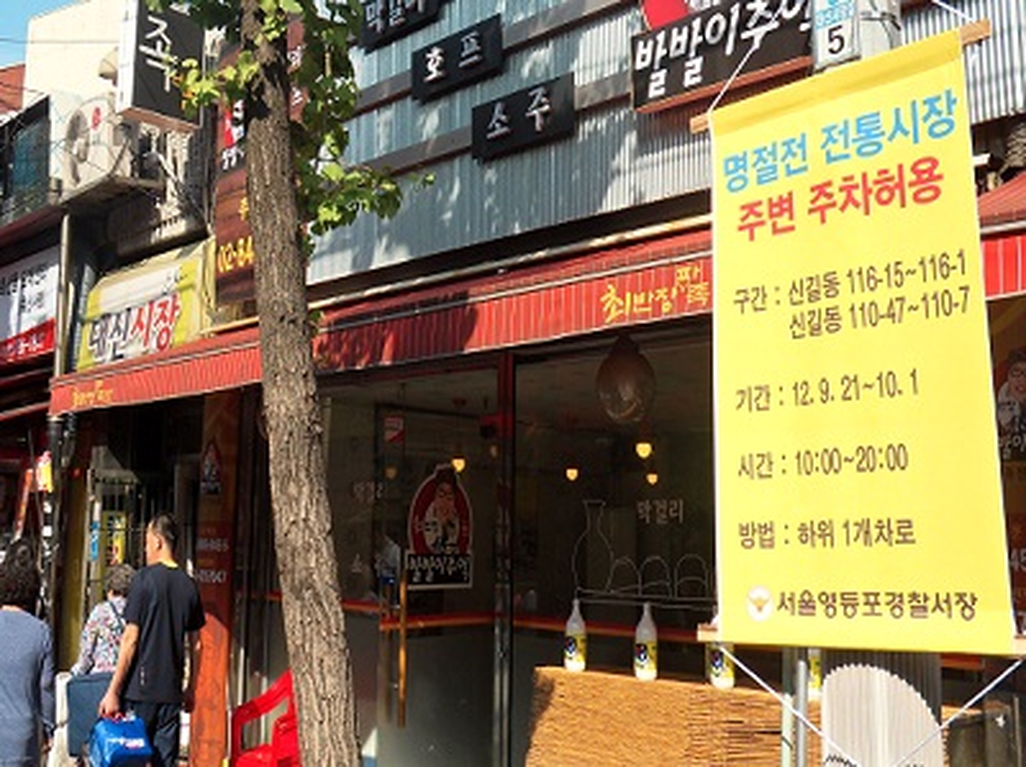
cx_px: 513
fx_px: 1066
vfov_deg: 39.6
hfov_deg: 51.4
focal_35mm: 36
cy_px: 384
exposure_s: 1/500
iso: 80
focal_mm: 6.3
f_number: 3.9
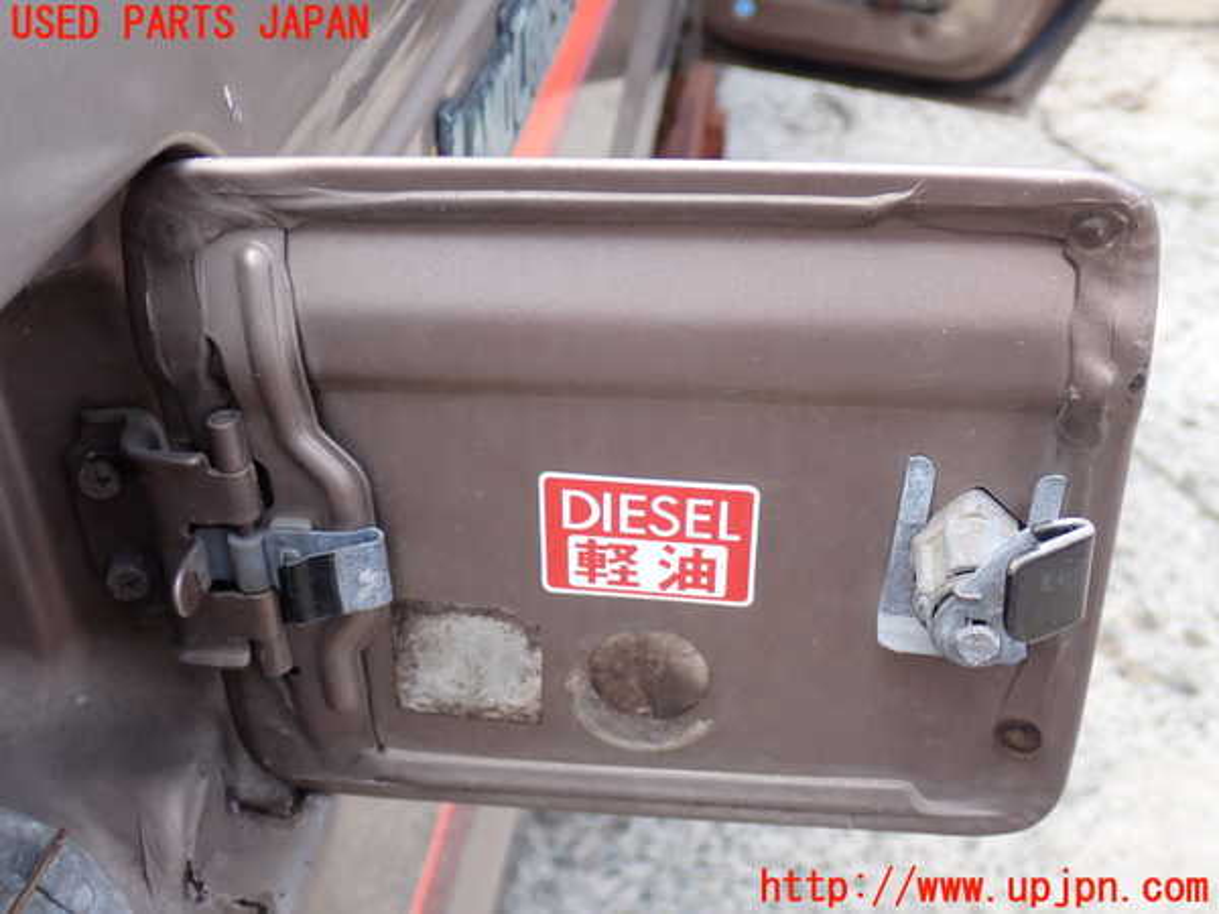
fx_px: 1549
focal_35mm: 44
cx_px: 610
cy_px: 457
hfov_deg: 42.9
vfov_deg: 32.9
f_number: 2.9
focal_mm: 7.84
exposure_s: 1/100
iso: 100
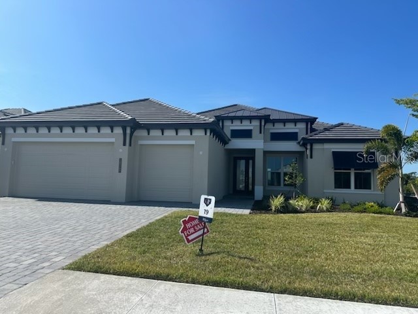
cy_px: 157
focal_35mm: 24
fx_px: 290
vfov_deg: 56.8
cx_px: 209
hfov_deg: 71.6
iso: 80
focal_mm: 6.86
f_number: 1.78
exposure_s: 1/5848
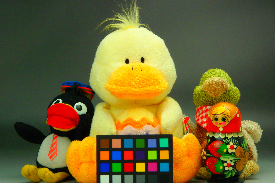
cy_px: 97
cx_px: 138
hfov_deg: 29.7
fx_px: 519
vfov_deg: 20.0
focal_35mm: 68
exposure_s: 1/40
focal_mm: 11.76
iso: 64
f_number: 4.7
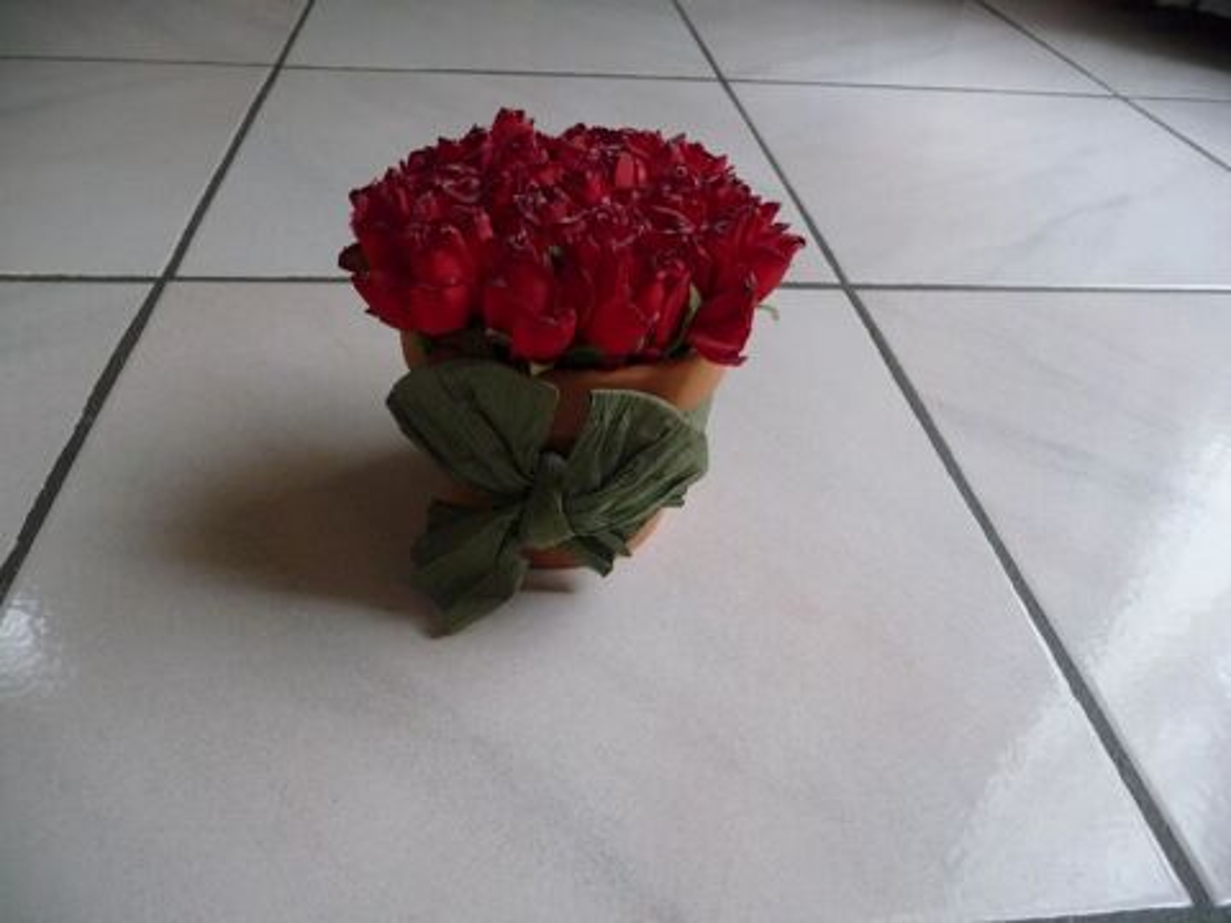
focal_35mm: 28
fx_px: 996
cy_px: 462
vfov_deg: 49.7
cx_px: 616
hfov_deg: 63.4
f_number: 3.3
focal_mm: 4.7
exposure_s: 1/30
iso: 320
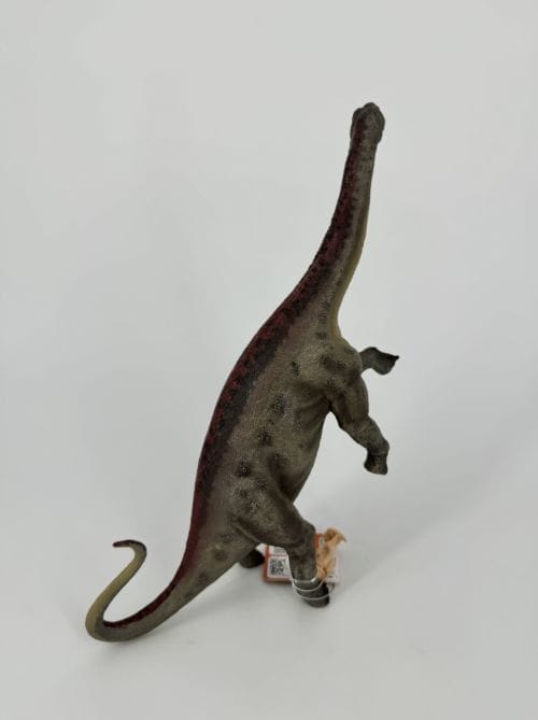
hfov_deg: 56.7
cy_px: 360
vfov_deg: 71.7
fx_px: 498
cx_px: 269
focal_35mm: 24
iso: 80
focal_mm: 6.76
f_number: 1.78
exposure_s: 1/1869
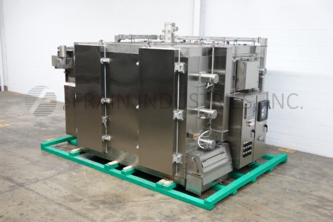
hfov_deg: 49.6
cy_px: 111
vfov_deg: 34.2
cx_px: 166
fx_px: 361
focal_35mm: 39
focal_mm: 14.4
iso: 400
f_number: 3.5
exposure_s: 1/40
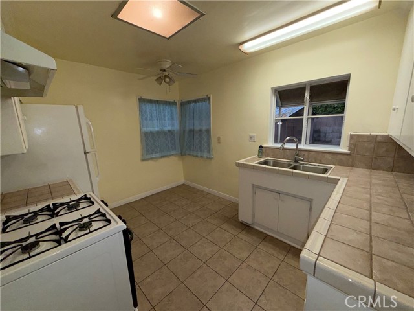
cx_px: 207
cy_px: 156
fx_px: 167
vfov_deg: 85.7
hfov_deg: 102.1
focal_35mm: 14
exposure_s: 1/120
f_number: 2.2
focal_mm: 2.22
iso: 80
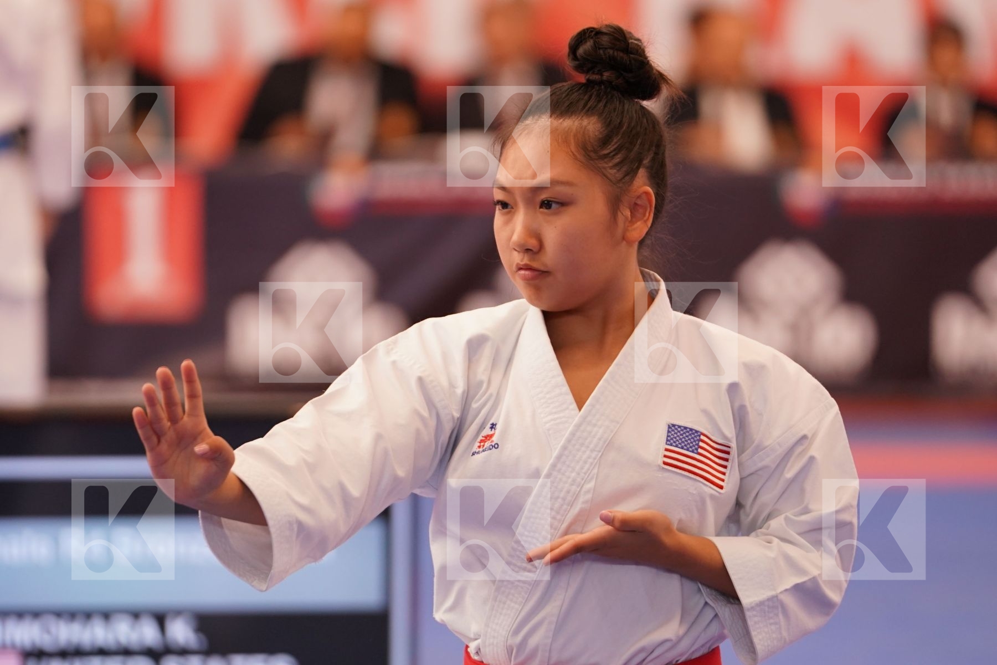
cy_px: 332
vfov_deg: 4.6
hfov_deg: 6.9
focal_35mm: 297
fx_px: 8225
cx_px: 498
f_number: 2.8
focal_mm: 198
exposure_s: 1/500
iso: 1000
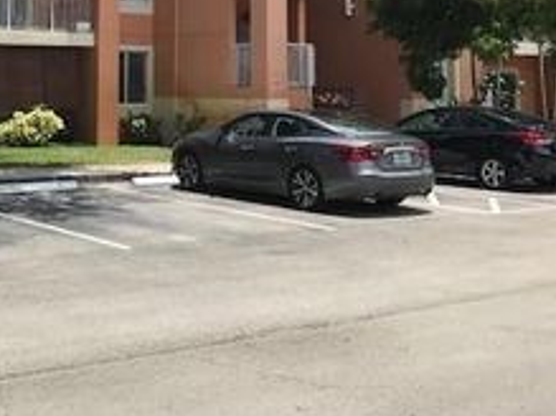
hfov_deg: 29.8
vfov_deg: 22.0
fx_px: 1027
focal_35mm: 64
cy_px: -11
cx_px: 140
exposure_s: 1/2817
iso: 20
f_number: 1.8
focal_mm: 3.99
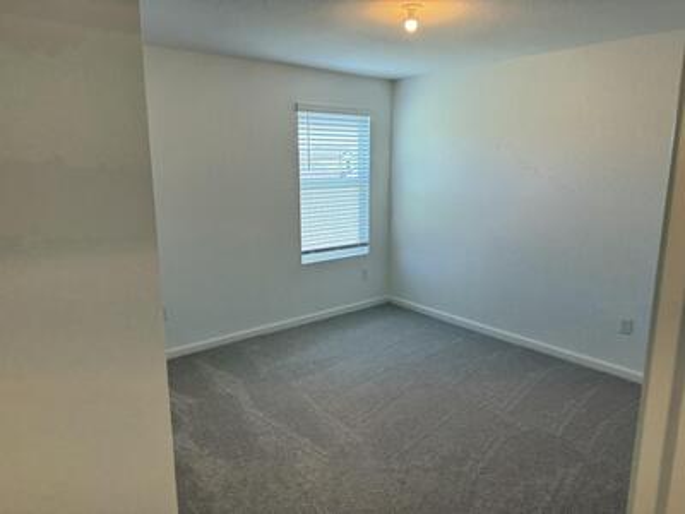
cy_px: 257
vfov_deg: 56.8
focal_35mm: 24
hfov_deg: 71.6
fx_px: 475
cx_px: 342
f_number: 1.78
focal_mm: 6.76
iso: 100
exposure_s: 1/133
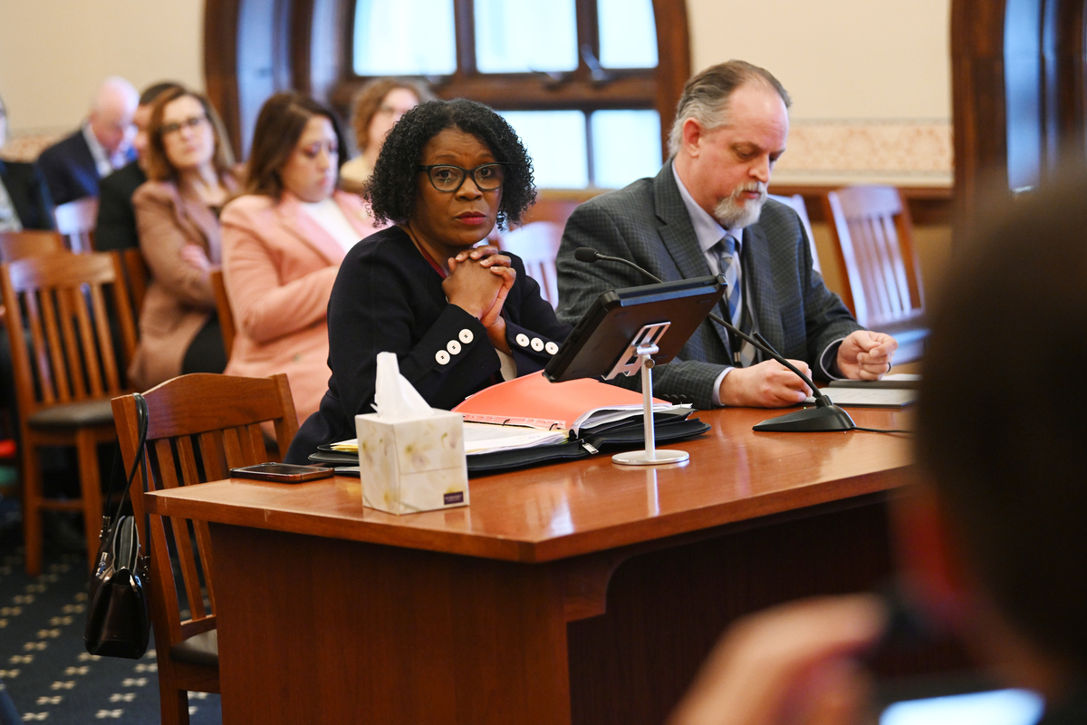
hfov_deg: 20.0
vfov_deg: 13.4
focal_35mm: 102
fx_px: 3080
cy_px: 362
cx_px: 544
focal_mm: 102
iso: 3200
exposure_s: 1/160
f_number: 3.2
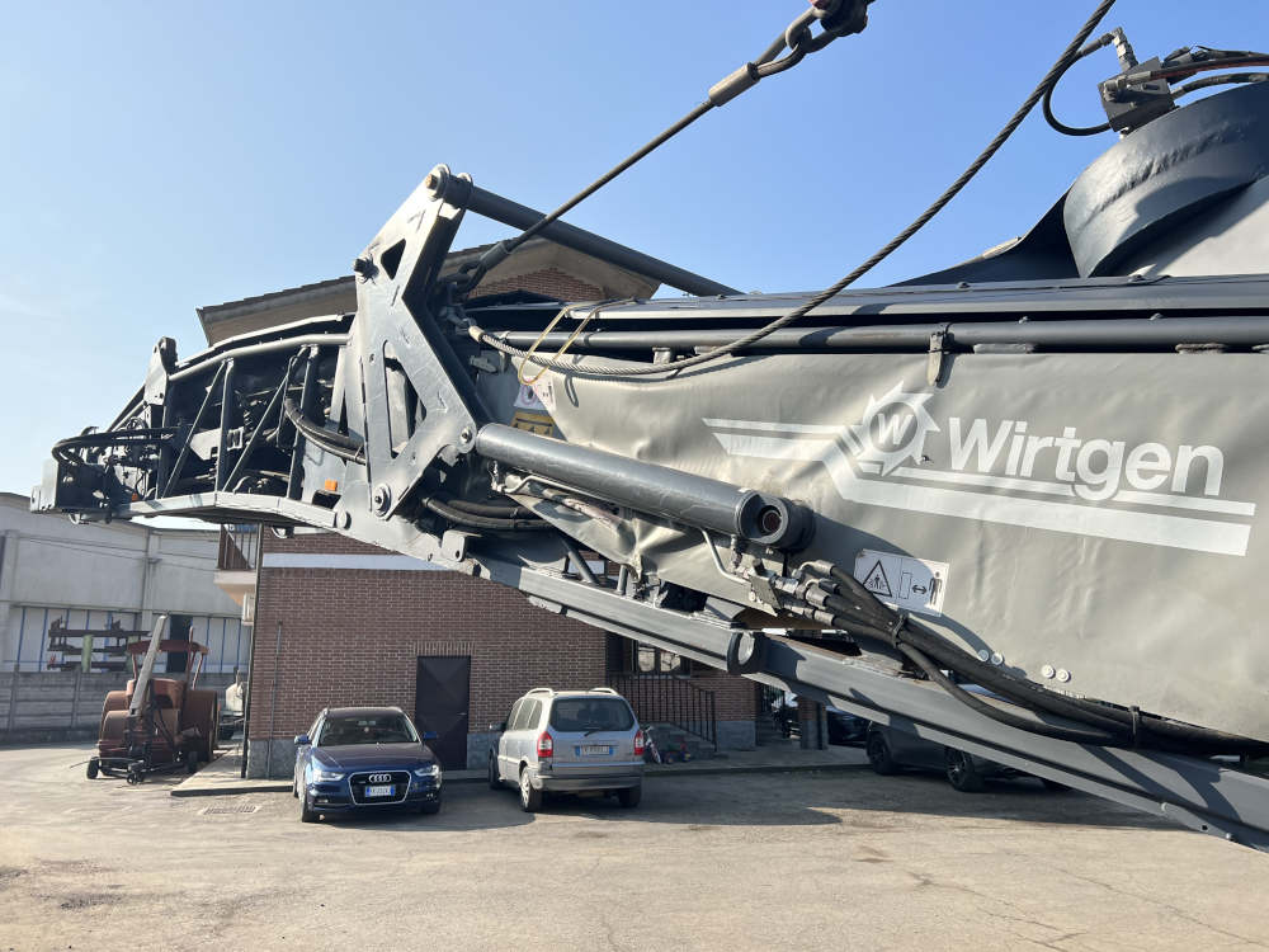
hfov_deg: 67.3
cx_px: 634
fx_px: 953
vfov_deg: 53.1
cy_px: 476
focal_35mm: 26
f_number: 1.5
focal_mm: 5.7
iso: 50
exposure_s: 1/3257
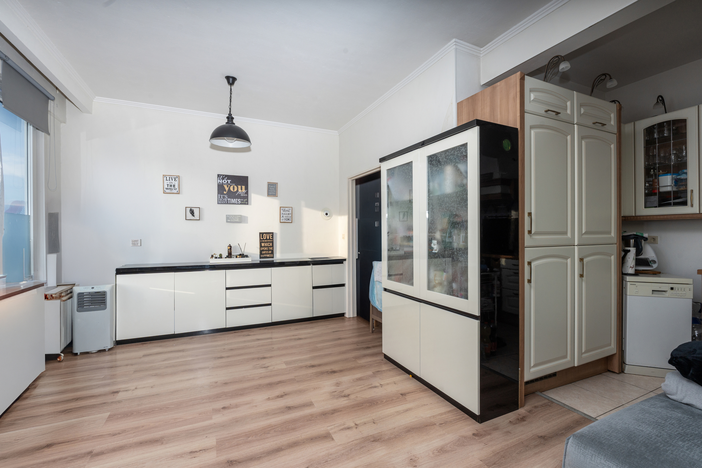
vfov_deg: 73.7
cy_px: 234
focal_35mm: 16
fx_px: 312
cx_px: 351
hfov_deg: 96.7
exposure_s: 1/50
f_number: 11
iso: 250
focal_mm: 16
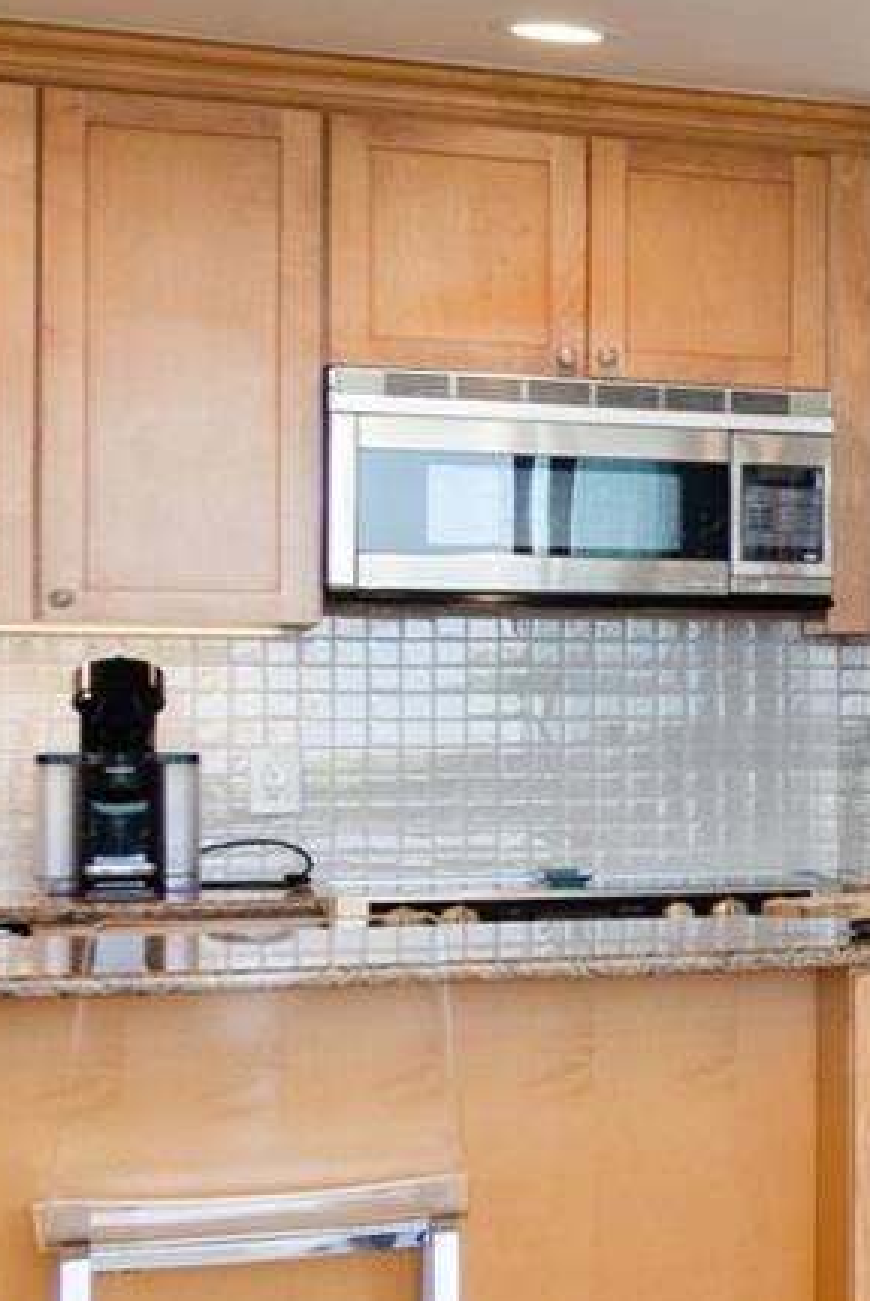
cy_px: 637
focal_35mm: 92
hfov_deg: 9.6
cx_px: 2909
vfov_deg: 22.0
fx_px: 3343
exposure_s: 1/1.67
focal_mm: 13
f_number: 8
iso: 200
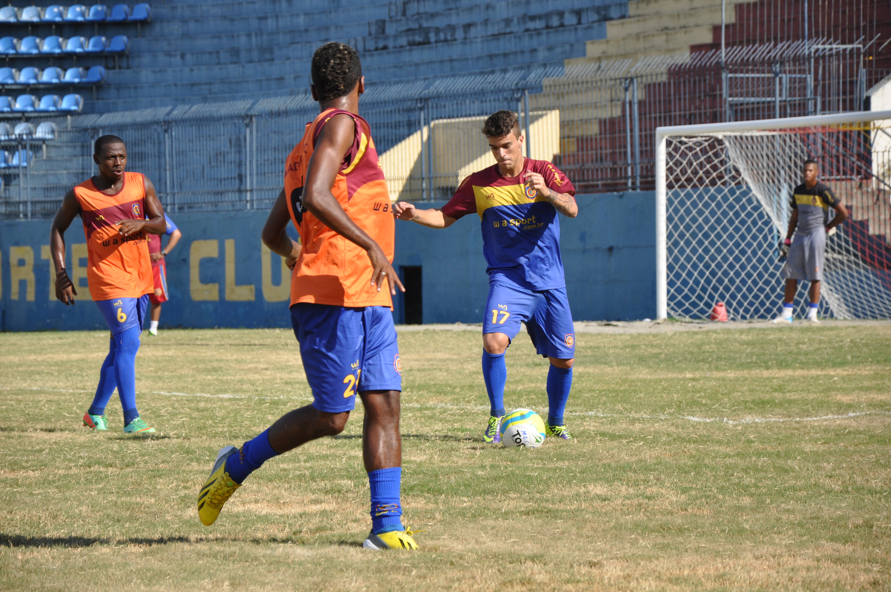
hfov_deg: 13.1
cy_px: 296
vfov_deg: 8.7
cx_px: 446
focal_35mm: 158
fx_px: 3893
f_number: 5.6
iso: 400
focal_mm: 105
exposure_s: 1/1250
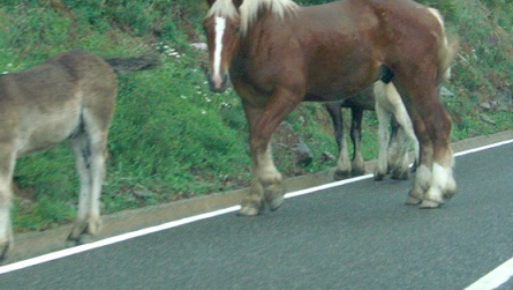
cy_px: 66
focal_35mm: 163
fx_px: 2219
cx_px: 203
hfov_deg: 13.2
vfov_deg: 7.5
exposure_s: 1/160
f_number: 5.4
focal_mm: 23.7
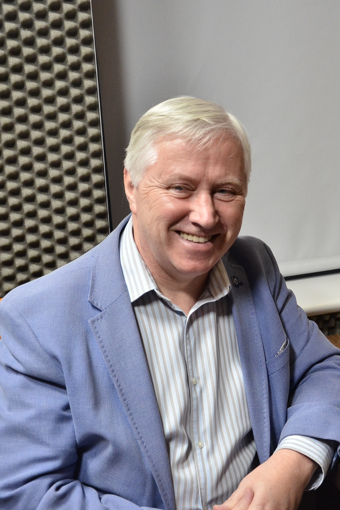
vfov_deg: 31.4
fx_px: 907
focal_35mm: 64
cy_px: 257
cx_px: 297
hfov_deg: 20.9
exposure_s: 1/60
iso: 1400
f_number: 4.5
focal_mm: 28
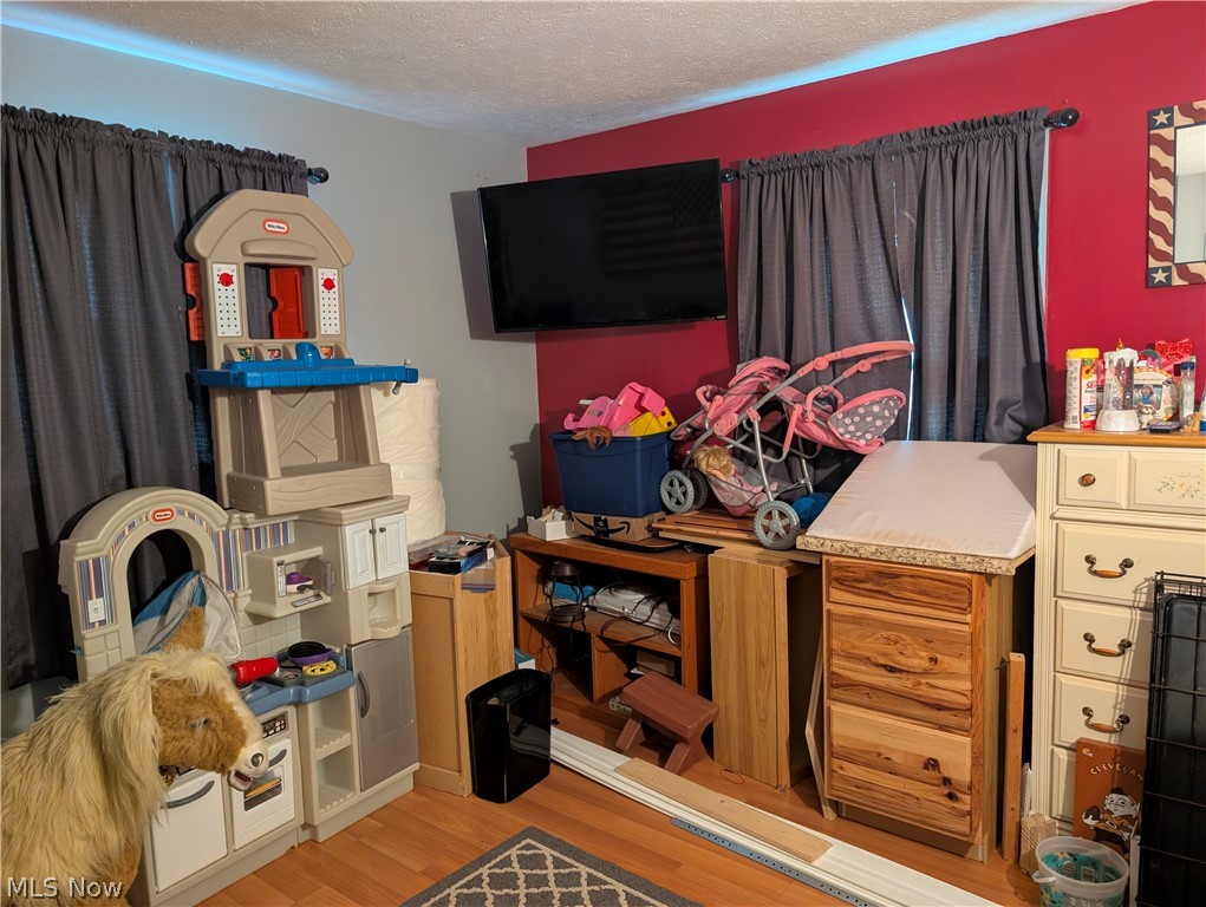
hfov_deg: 71.5
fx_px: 837
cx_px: 603
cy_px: 454
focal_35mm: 24
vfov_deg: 56.9
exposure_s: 1/30
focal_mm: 6.9
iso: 495
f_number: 1.68
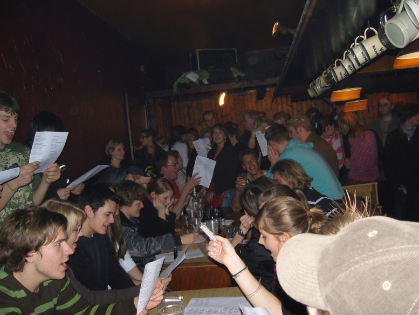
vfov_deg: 40.7
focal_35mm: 35
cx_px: 215
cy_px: 161
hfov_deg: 52.6
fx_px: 424
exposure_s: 1/30
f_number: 2.8
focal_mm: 7.3
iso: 100
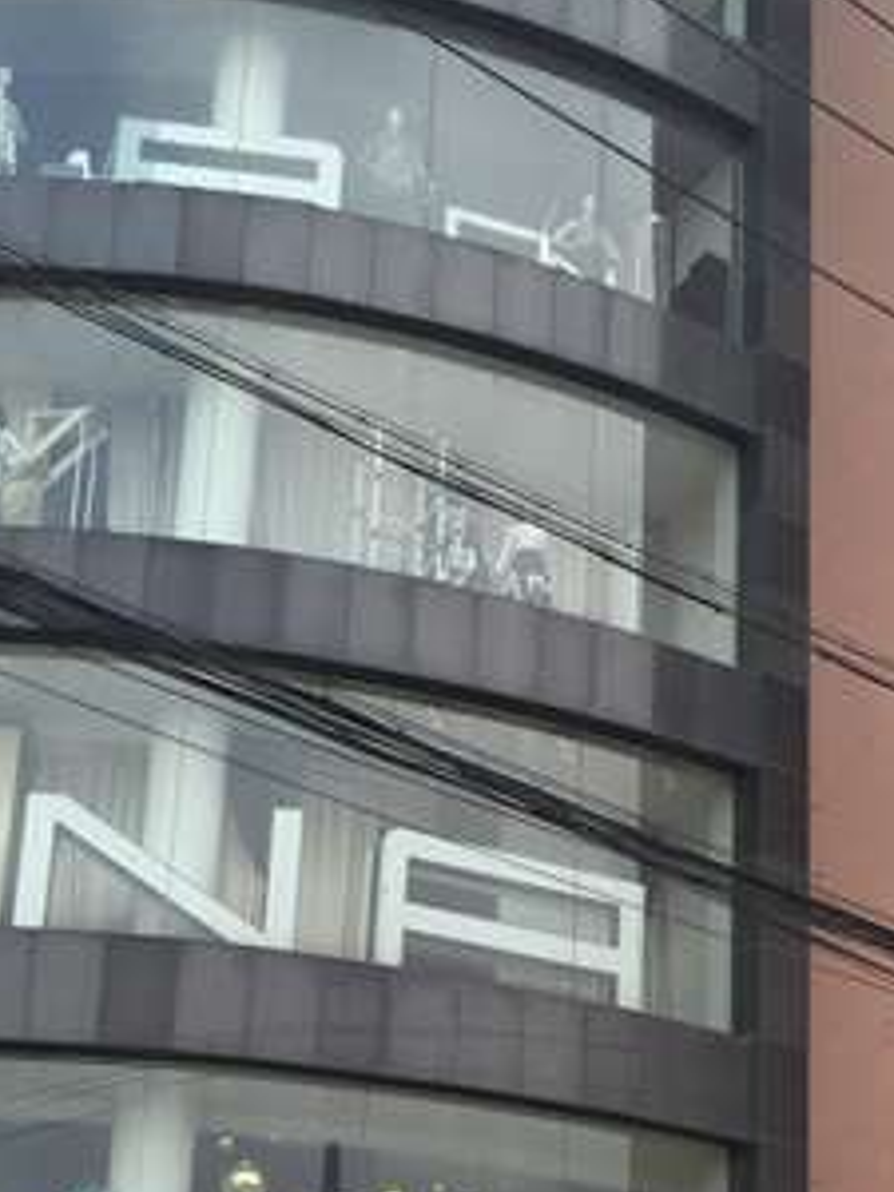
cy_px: 1164
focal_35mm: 58
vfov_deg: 31.0
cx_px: 497
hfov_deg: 25.2
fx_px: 1997
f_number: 2.2
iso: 32
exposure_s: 1/180
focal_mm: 4.15
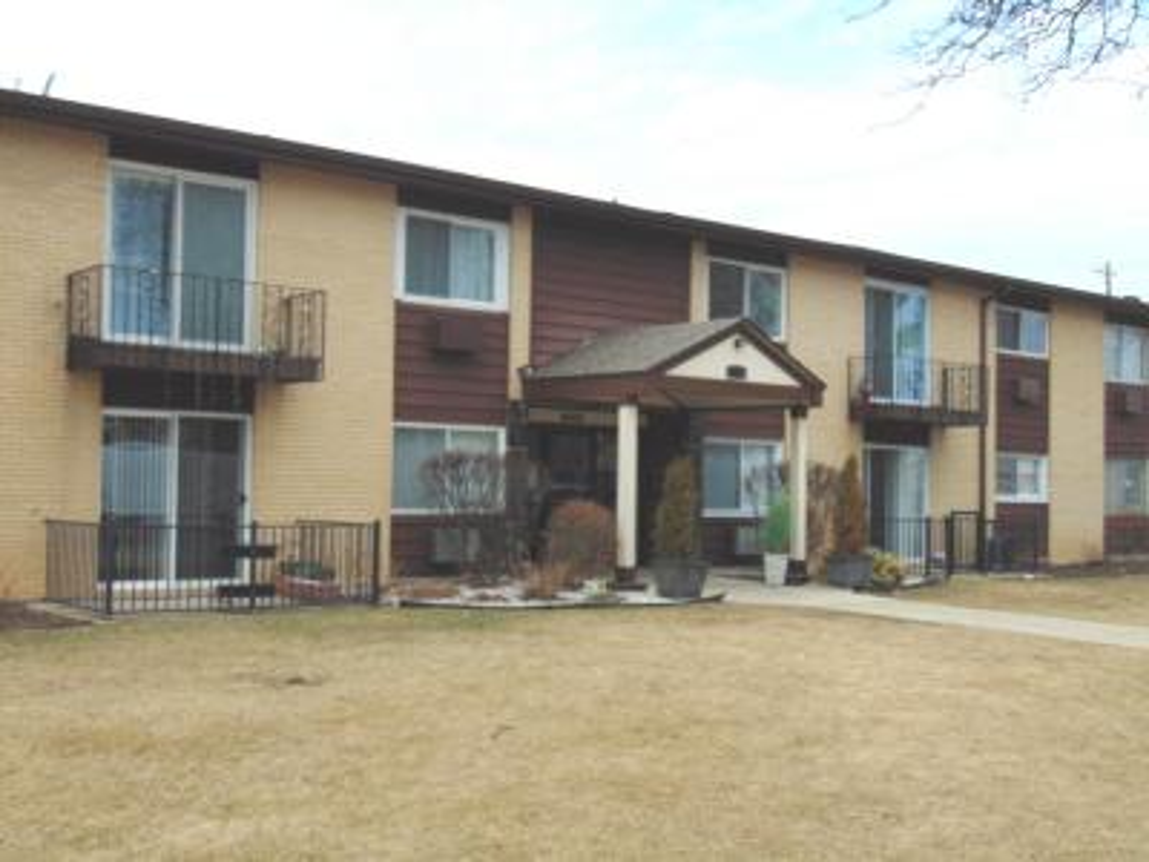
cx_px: 574
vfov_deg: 34.3
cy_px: 431
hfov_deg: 44.8
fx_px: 1394
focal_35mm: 42
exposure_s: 1/800
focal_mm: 7.6
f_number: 3.3
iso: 80
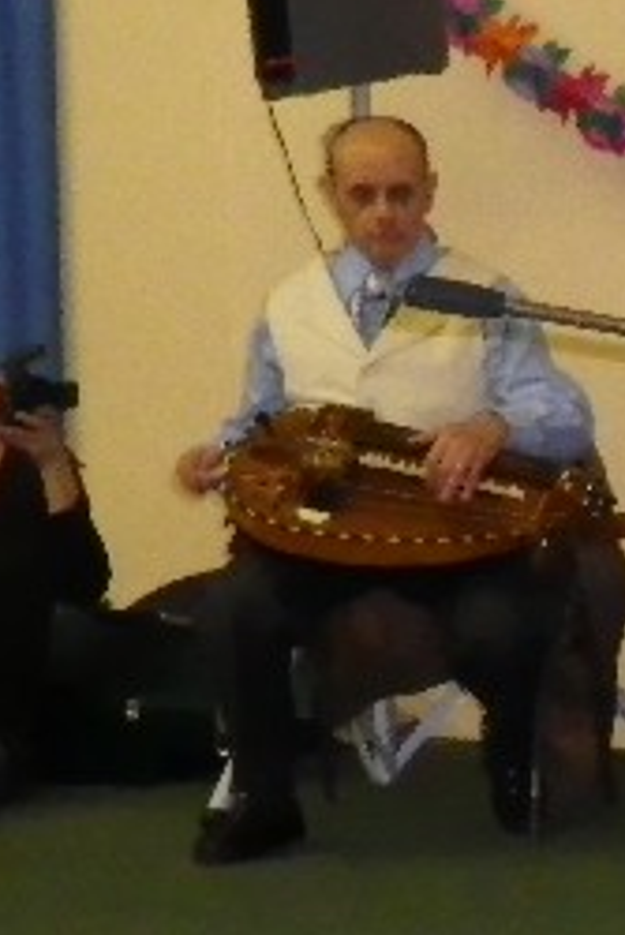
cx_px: 1542
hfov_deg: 9.8
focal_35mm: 122
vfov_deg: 16.7
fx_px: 3172
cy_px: 696
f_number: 3.8
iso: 640
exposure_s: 1/50
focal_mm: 6
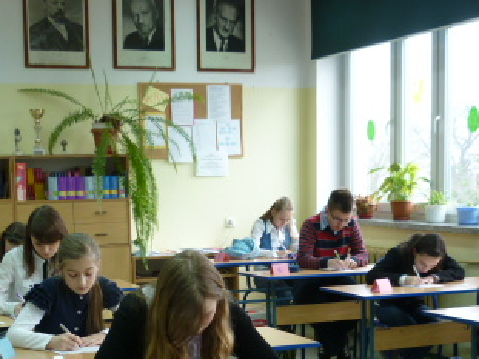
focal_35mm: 68
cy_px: 310
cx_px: 237
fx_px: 941
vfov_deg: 21.2
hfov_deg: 28.6
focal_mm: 5.5
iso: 80
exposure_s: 1/40
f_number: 2.8
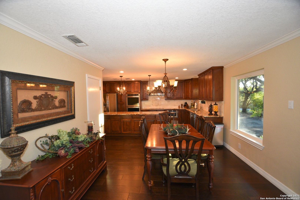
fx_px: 125
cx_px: 150
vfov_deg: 77.3
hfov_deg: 100.4
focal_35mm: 15
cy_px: 100
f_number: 4
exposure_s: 1/125
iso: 900
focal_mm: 10
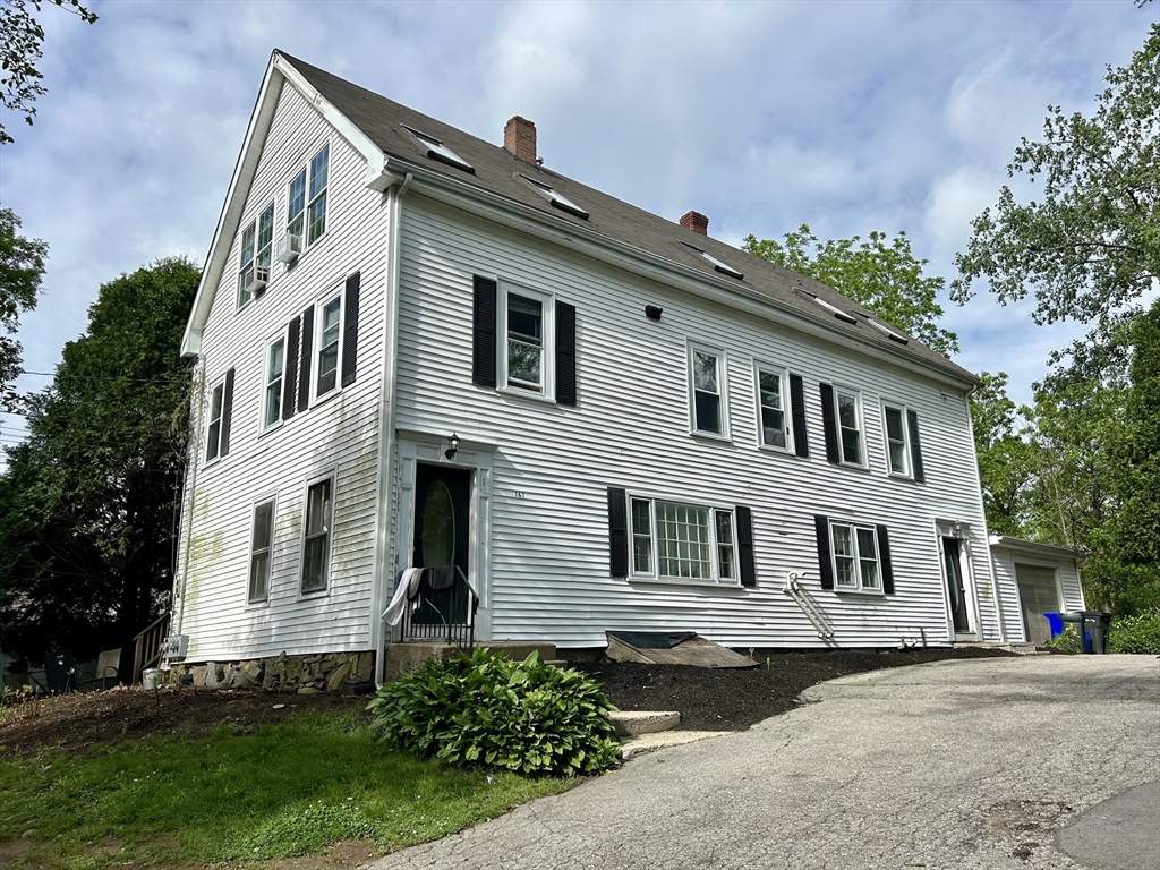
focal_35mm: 26
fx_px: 871
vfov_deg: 53.1
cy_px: 435
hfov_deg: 67.3
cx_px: 580
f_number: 1.5
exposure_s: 1/5076
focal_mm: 5.7
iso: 50
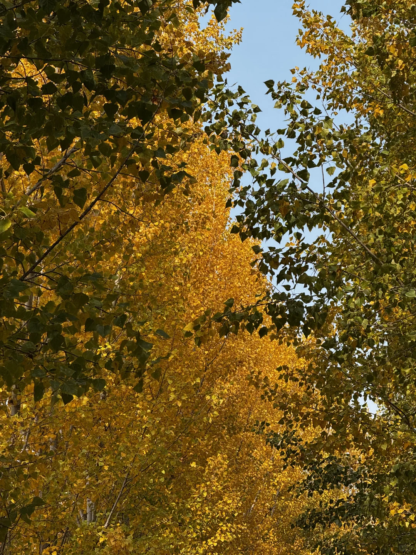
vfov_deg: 16.4
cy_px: 278
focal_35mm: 120
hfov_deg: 12.3
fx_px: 1923
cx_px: 208
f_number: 2.8
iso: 50
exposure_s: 1/644
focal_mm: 15.66
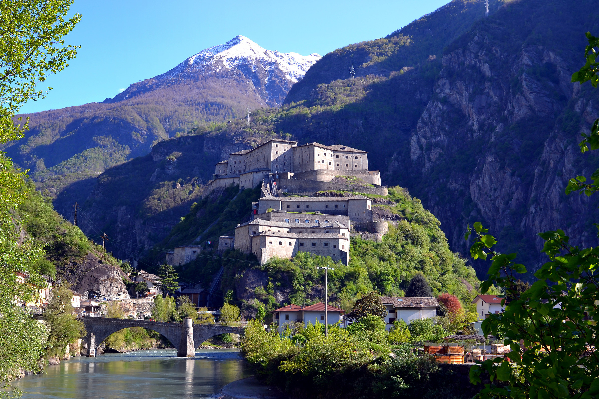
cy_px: 200
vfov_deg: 25.8
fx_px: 873
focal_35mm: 52
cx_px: 300
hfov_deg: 37.9
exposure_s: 1/160
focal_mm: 35
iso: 200
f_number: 10
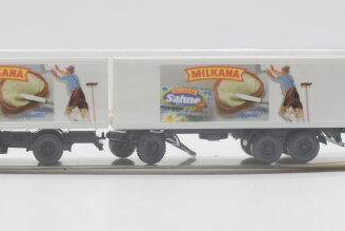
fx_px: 920
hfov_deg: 21.1
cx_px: 107
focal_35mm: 96
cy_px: 99
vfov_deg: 14.3
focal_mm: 35
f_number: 8
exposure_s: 1/200
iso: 400
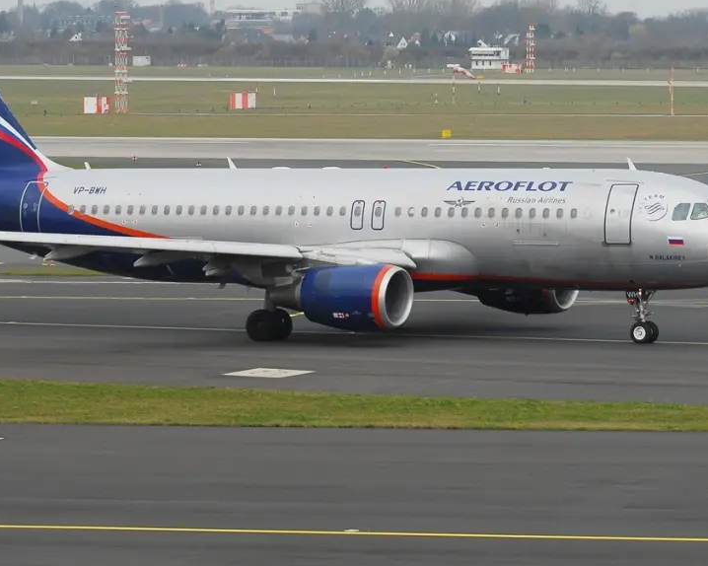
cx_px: 296
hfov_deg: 11.3
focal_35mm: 171
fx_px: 3575
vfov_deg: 9.1
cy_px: 233
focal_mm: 85
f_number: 7.1
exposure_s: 1/400
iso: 200
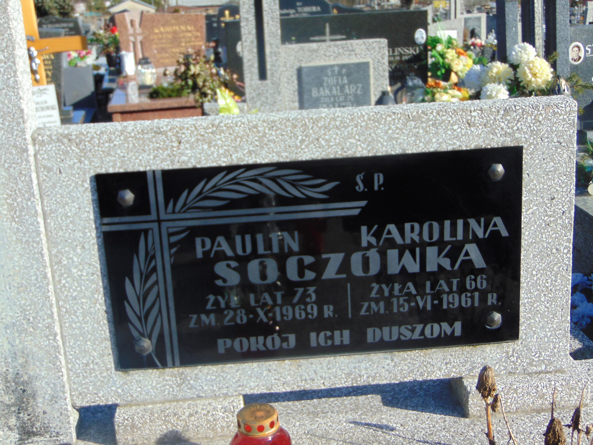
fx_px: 857
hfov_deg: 38.2
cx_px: 296
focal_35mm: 50
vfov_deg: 29.1
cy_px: 222
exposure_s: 1/500
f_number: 3.5
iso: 80
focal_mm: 9
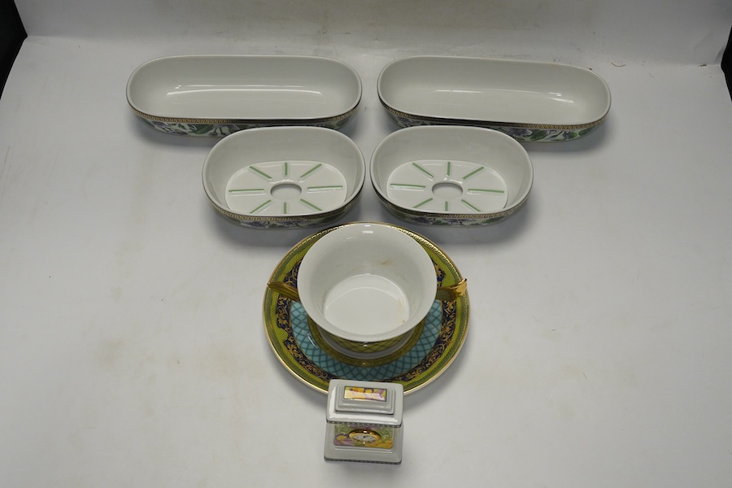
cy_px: 244
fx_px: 915
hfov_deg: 43.6
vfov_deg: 29.9
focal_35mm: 45
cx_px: 366
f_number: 14
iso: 1250
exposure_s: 1/125
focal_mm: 30
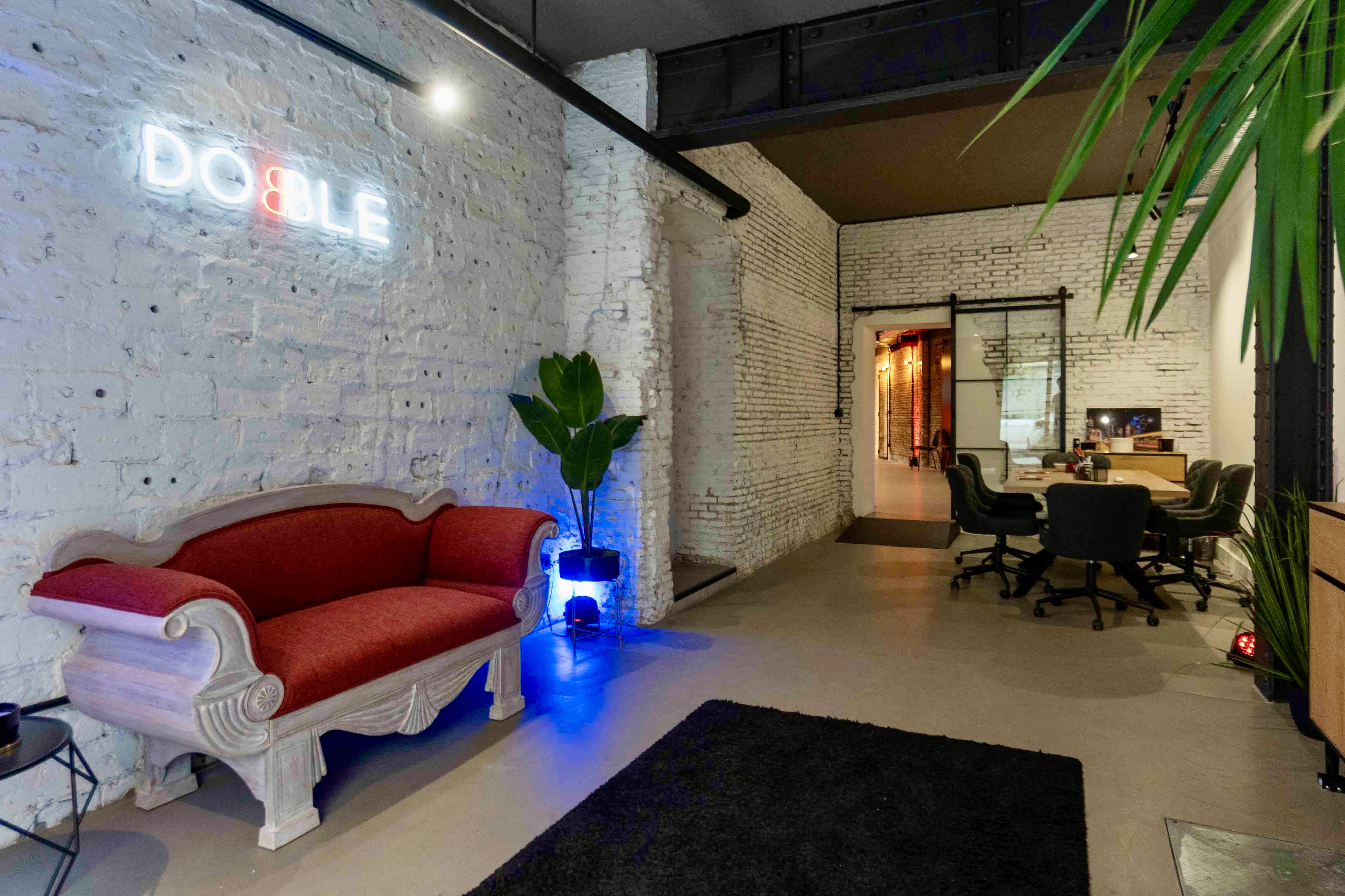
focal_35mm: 19
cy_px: 448
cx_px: 672
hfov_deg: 86.9
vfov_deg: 64.6
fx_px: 710
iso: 1600
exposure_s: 1/50
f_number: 4
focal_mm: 13
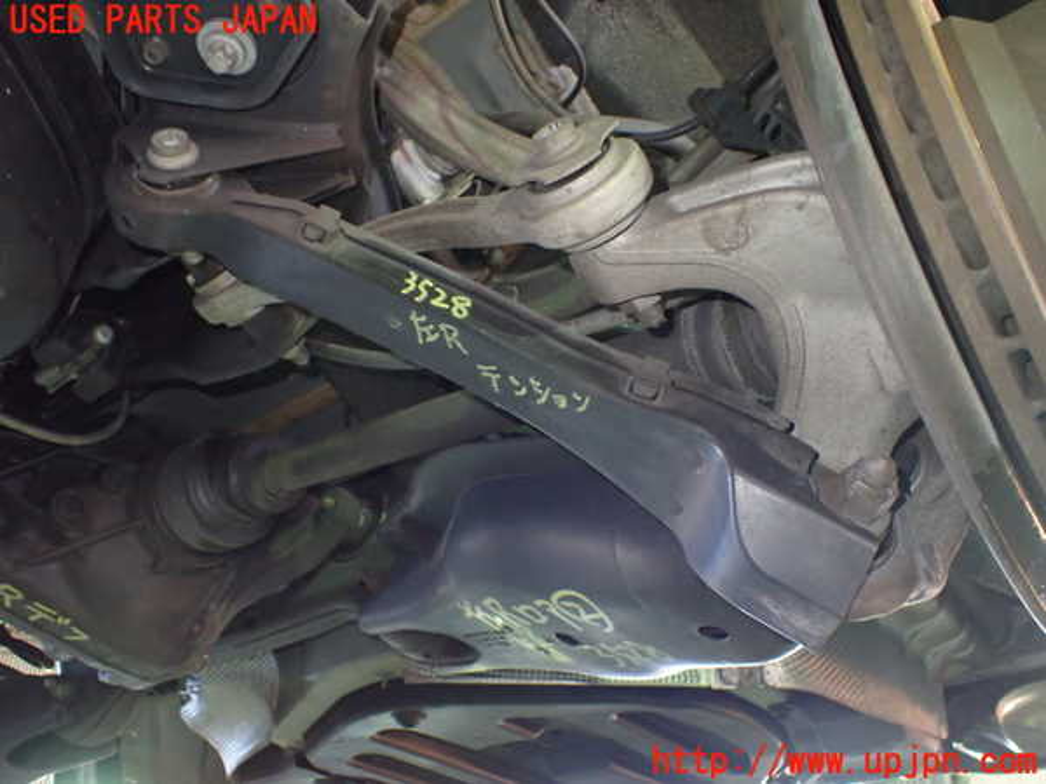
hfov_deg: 60.0
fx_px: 907
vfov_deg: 46.8
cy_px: 392
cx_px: 523
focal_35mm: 30
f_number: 2.3
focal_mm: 5.4
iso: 1000
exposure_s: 1/30
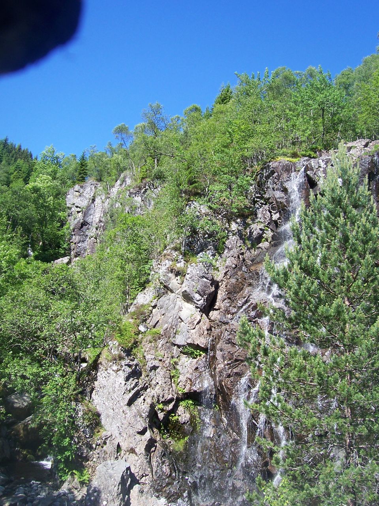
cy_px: 253
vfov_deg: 54.0
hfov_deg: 41.8
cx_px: 190
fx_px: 496
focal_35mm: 34
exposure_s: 1/180
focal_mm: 5.6
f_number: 5.6
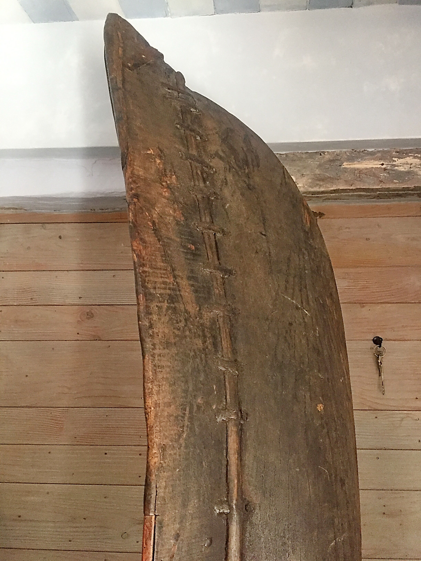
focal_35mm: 29
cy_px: 280
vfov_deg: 61.7
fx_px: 470
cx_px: 210
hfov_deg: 48.2
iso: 250
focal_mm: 4.15
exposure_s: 1/20
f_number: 2.2
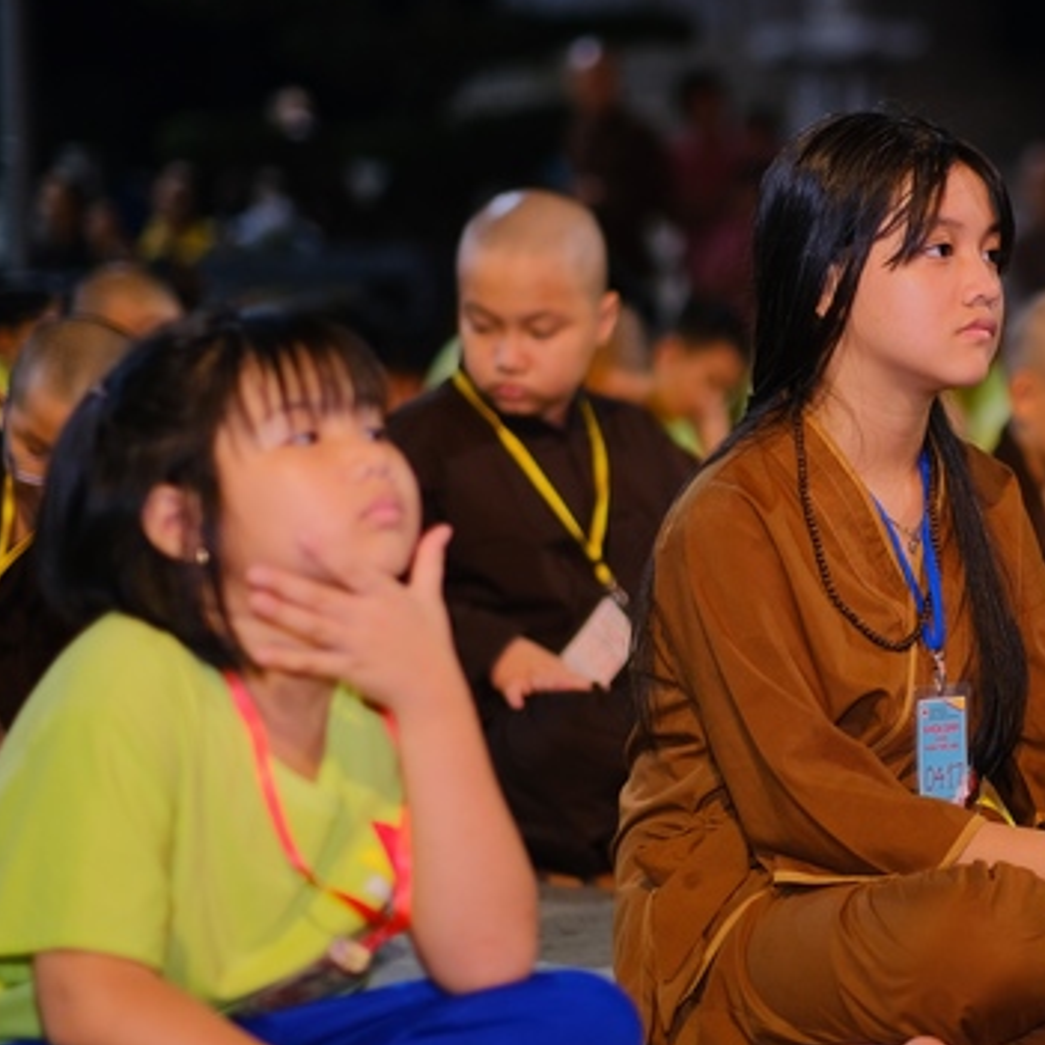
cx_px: 956
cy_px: 460
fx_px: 4508
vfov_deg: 13.2
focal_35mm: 132
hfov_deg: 13.1
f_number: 1.4
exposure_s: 1/100
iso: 800
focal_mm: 56
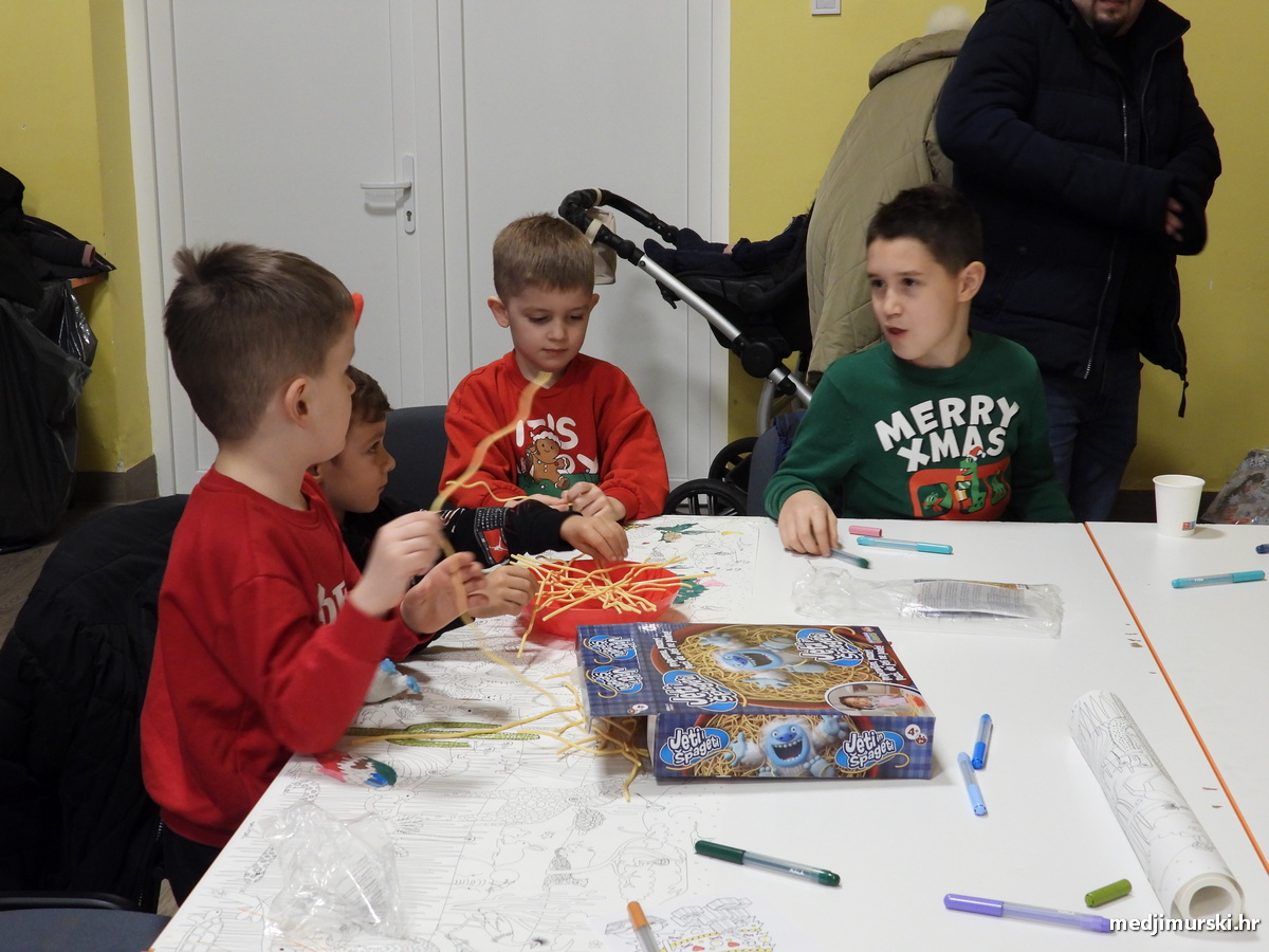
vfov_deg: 29.1
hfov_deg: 38.2
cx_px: 634
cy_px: 476
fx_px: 1833
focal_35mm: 50
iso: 400
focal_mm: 9
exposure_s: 1/20
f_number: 3.2
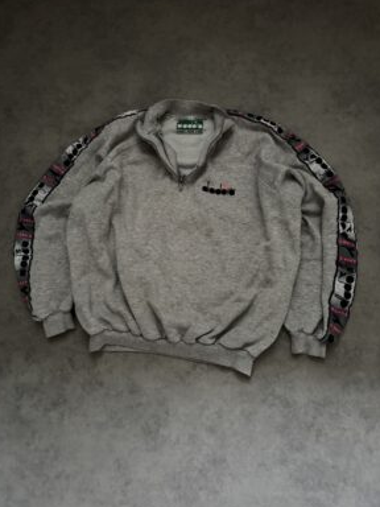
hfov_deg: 54.9
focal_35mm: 25
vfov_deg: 69.4
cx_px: 183
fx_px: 366
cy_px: 250
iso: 1000
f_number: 1.78
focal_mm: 6.76
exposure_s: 1/30
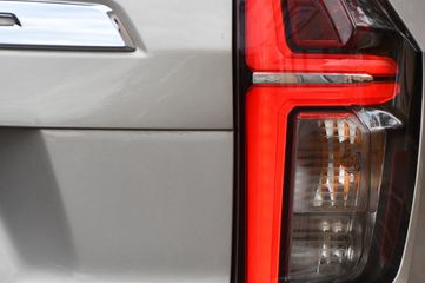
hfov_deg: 6.5
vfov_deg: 4.3
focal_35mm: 319
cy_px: 130
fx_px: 3762
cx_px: 319
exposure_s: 1/250
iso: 200
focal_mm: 120
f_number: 6.3
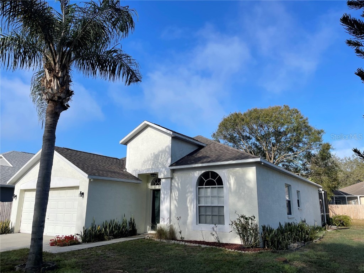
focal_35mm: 25
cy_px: 136
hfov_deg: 69.4
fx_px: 263
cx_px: 182
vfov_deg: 54.9
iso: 32
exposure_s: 1/3663
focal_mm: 5.1
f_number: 1.6
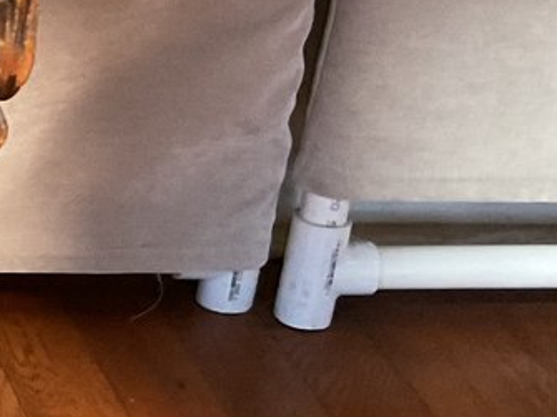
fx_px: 2107
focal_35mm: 131
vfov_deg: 11.3
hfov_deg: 12.8
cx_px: -614
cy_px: 232
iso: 250
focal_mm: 3
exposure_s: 1/40
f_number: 1.8
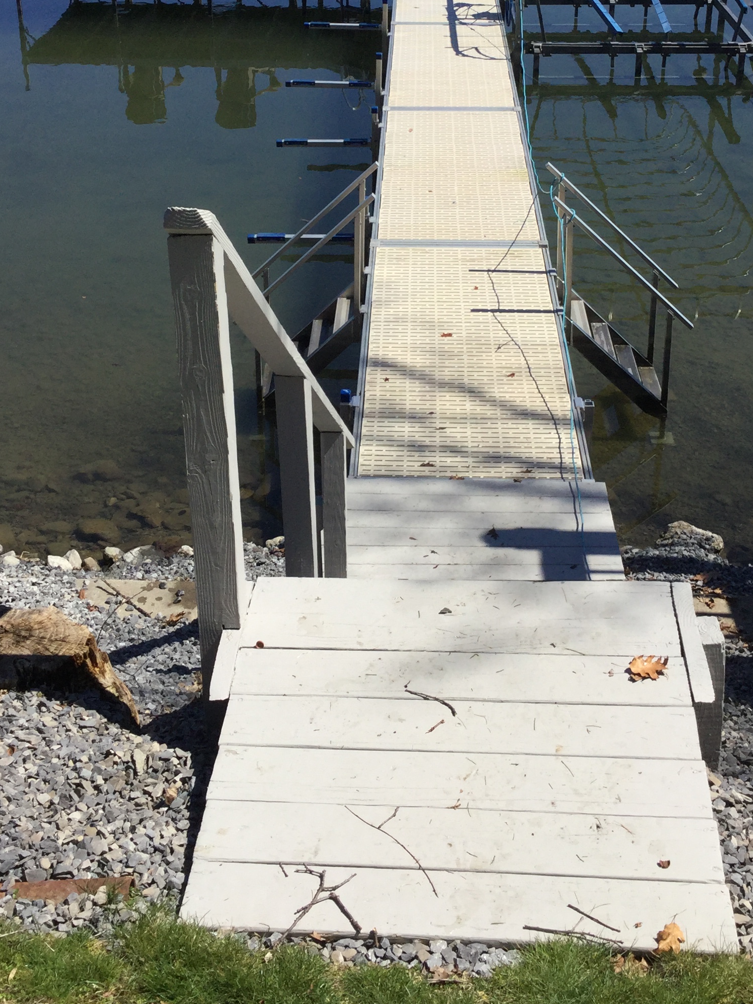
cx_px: 423
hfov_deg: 28.5
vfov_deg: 36.9
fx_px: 1479
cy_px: 296
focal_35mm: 51
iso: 25
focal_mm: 3.3
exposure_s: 1/1698
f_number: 2.4
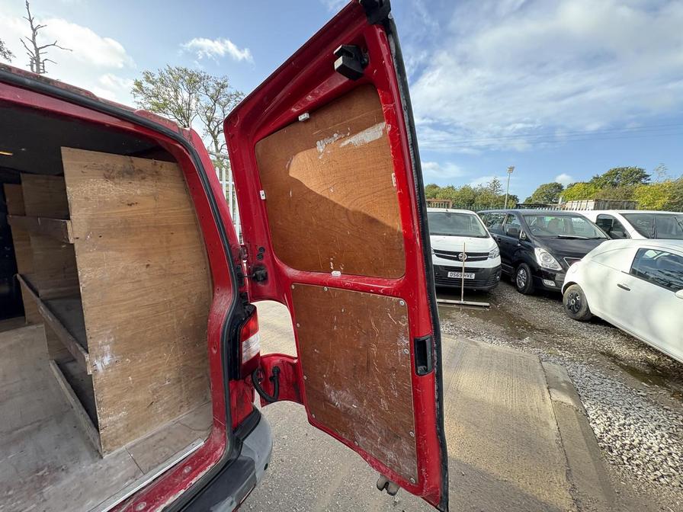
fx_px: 276
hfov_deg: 102.1
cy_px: 256
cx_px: 342
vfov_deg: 85.7
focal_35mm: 14
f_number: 2.2
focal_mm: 2.22
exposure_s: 1/175
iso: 40
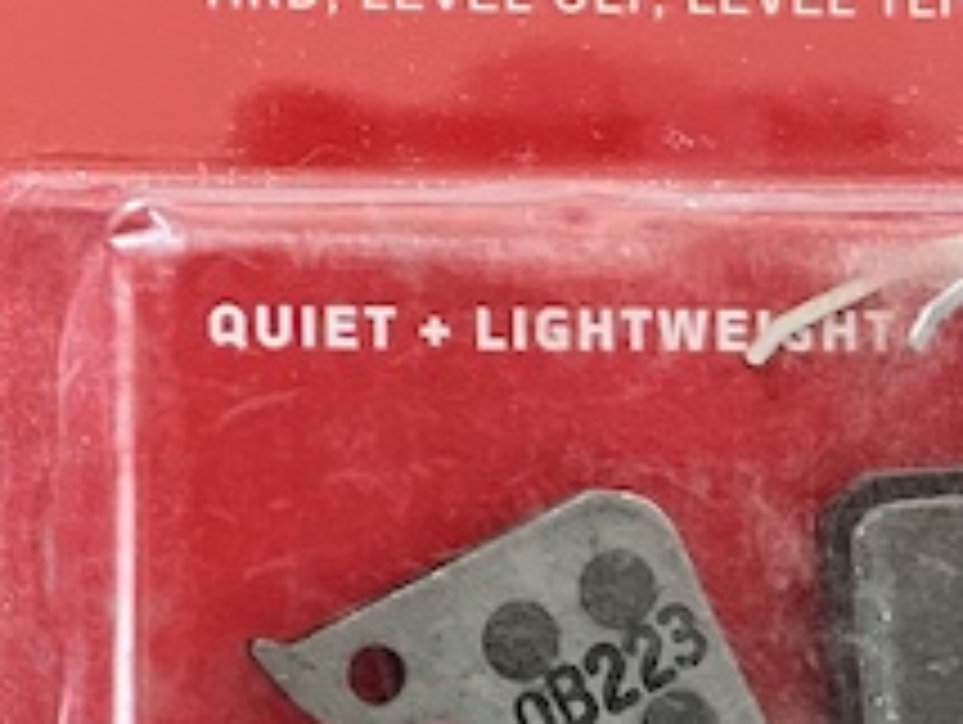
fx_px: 2702
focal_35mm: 97
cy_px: 76
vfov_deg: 15.1
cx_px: -346
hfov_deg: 18.6
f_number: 1.5
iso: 320
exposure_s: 1/60
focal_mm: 5.7
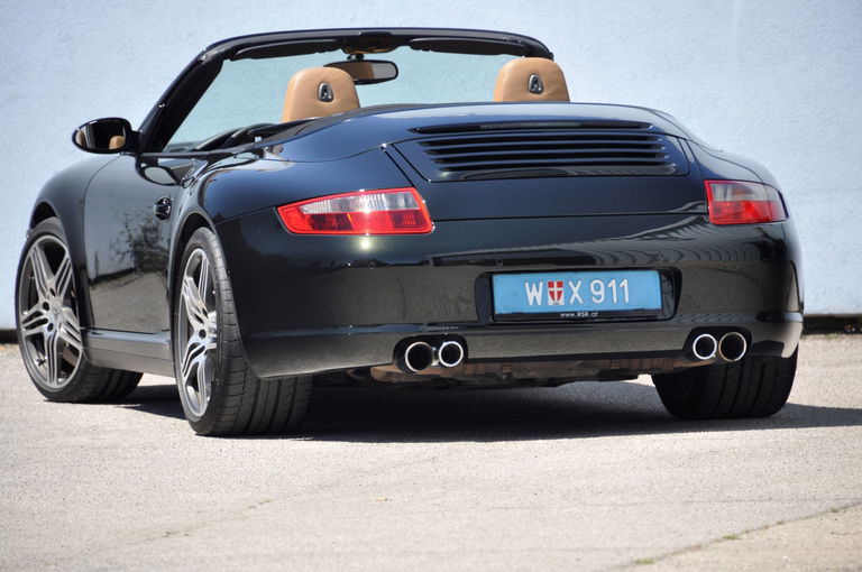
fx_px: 6995
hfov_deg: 7.1
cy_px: 286
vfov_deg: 4.7
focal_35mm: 292
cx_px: 431
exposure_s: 1/400
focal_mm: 195
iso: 500
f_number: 6.3
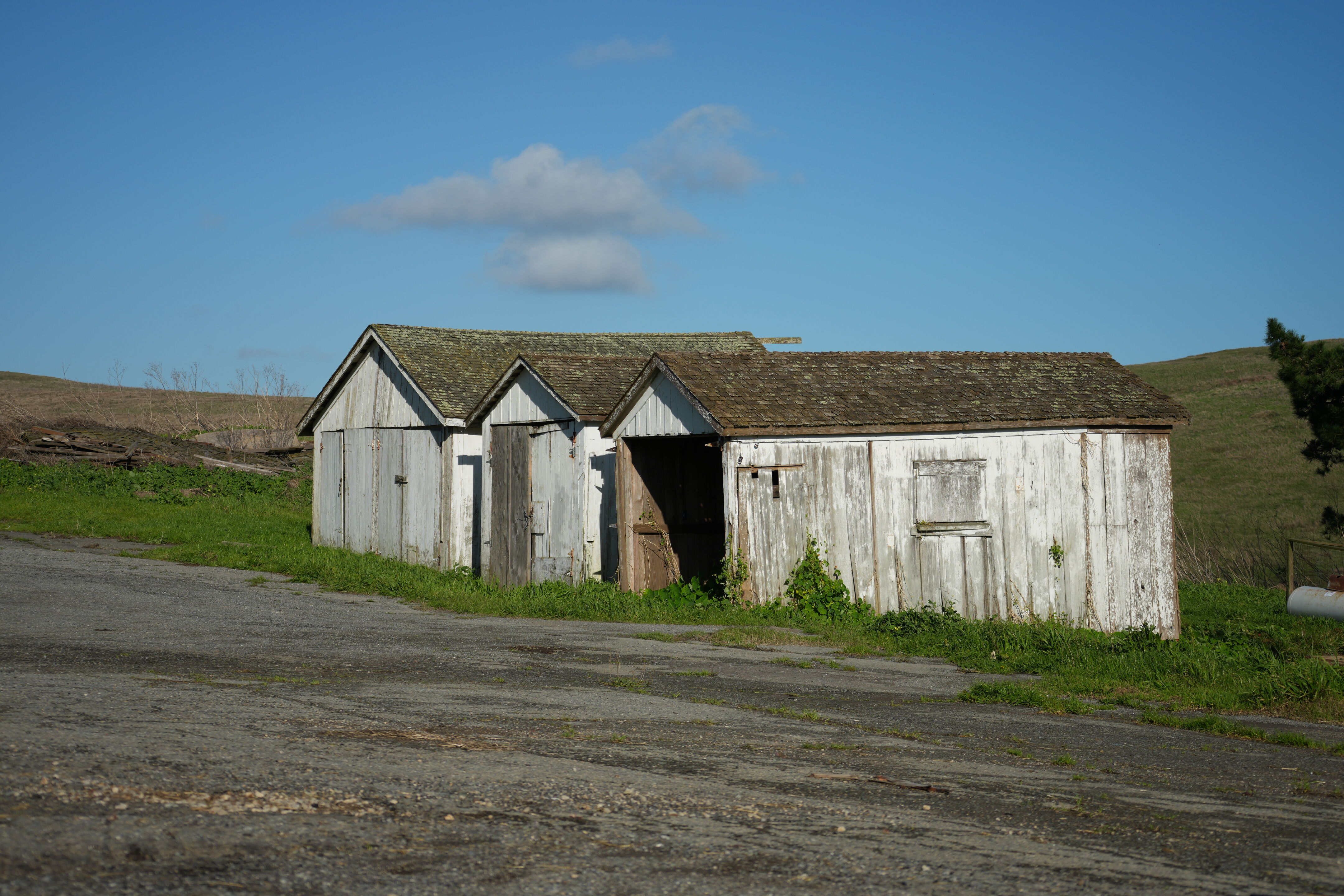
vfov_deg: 17.9
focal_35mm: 76
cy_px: 448
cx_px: 672
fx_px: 2837
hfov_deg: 26.7
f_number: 5.6
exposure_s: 1/1600
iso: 160
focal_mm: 76
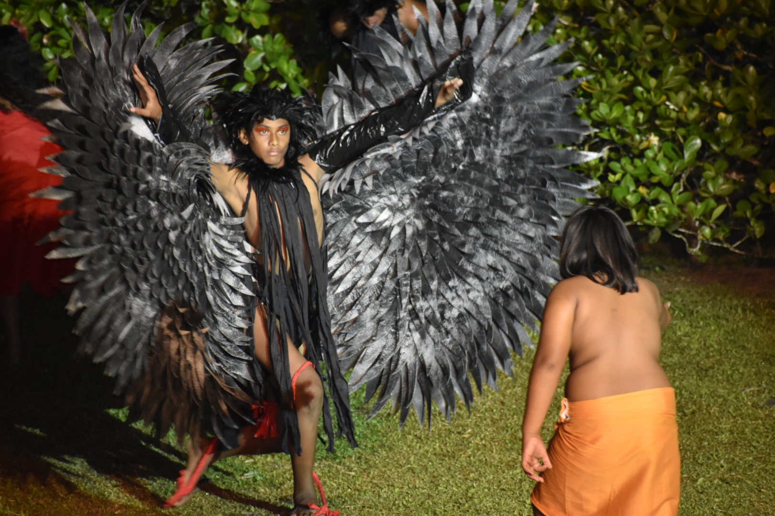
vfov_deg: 4.7
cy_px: 258
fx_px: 6296
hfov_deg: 7.0
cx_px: 388
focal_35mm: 292
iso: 3200
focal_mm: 195
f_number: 5.3
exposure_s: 1/60
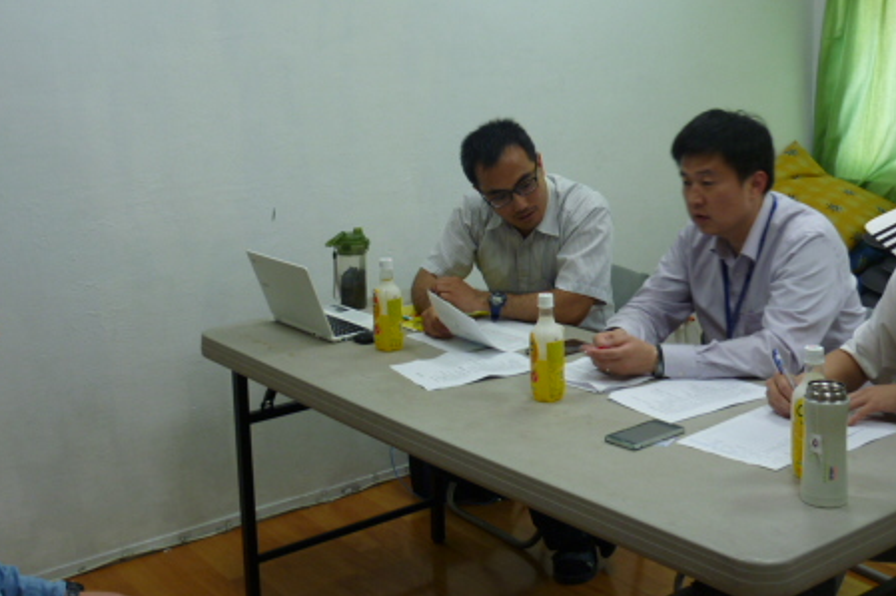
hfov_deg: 42.7
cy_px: 215
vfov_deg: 29.1
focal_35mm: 46
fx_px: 1144
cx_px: 419
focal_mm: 5.5
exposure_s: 1/30
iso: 100
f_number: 2.8
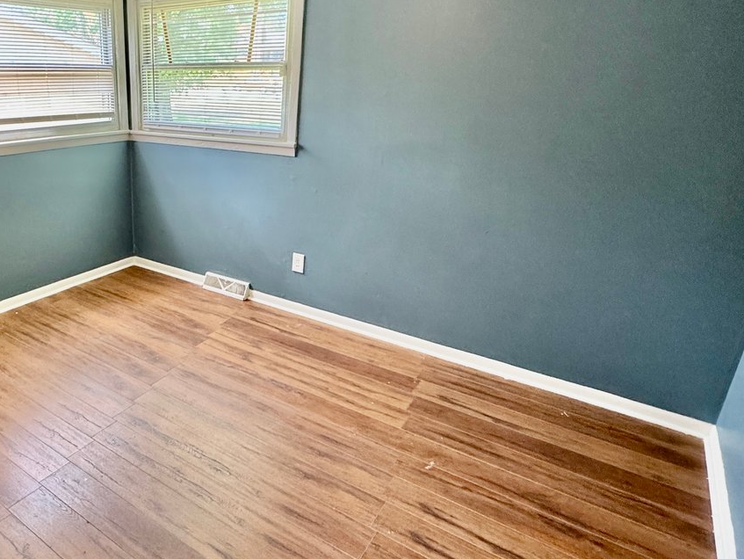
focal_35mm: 25
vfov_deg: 54.8
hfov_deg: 64.8
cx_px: 178
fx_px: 538
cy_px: 254
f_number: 2.2
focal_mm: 2.22
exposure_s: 1/120
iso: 320
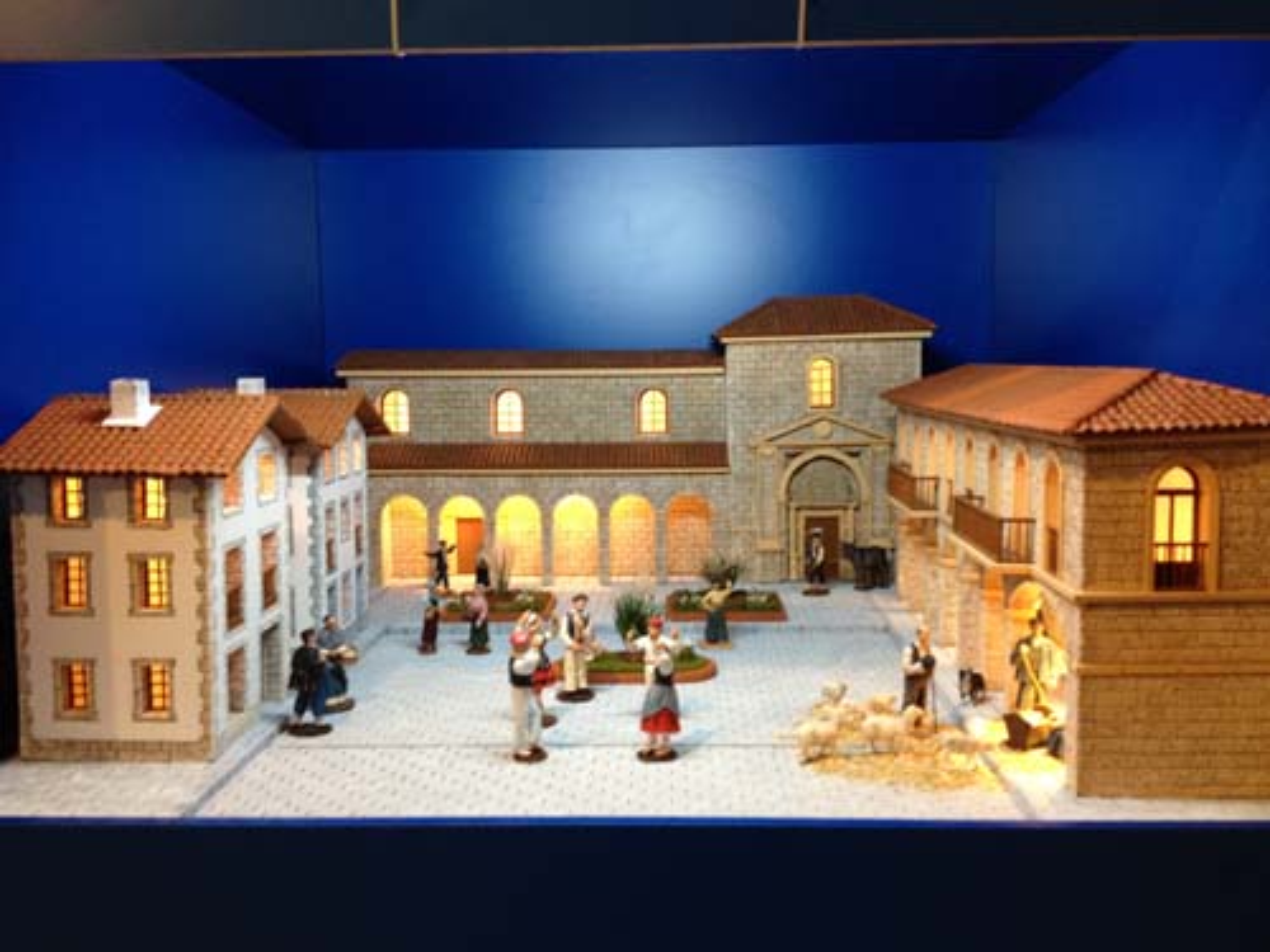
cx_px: 635
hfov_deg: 52.6
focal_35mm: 35
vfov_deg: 40.7
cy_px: 476
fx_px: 1284
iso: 125
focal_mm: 4.28
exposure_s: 1/20
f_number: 2.4
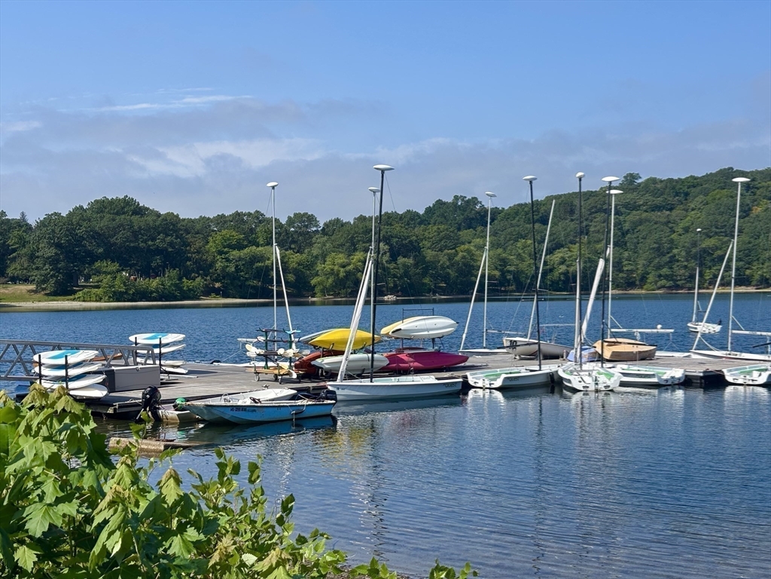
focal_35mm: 52
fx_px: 1158
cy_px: 290
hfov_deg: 36.8
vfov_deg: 28.0
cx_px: 386
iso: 32
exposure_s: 1/2857
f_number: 1.6
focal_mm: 5.96
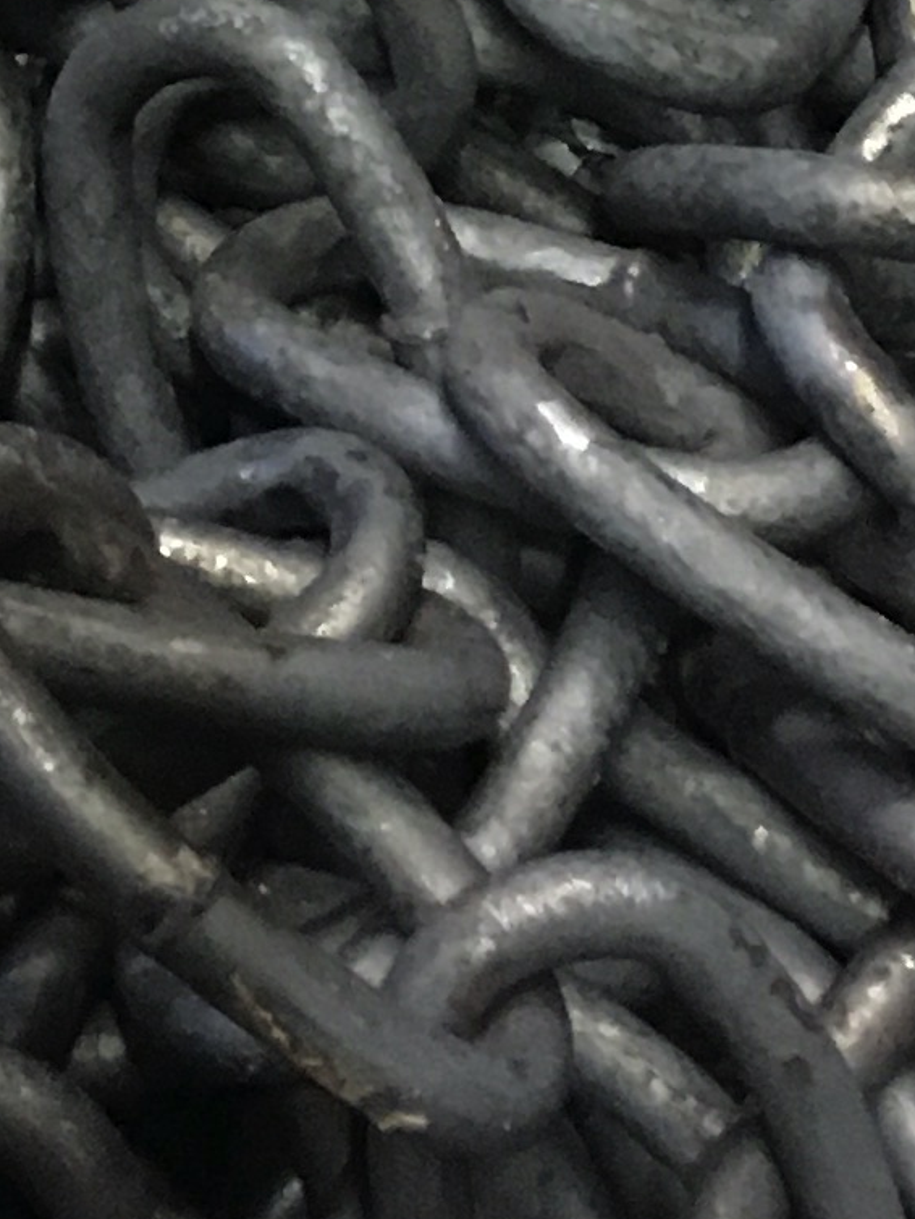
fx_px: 5460
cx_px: 60
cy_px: -981
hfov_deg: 9.5
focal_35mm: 155
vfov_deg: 11.8
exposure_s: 1/17
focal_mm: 4.15
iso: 400
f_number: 2.2
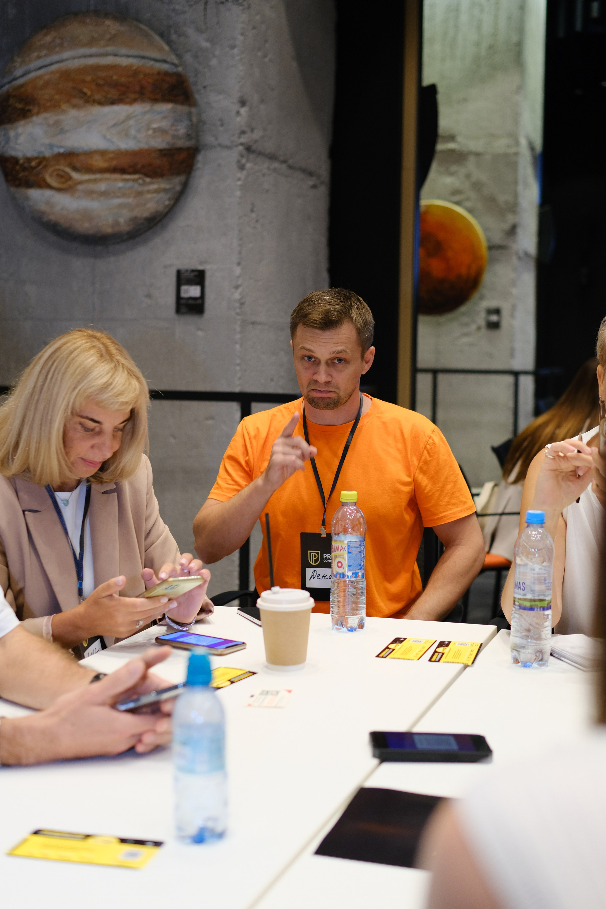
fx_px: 1136
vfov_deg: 43.6
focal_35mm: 45
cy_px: 454
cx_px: 303
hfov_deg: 29.9
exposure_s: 1/125
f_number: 1.8
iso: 800
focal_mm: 30
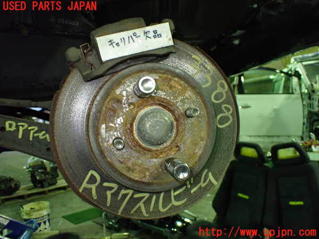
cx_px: 160
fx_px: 276
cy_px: 120
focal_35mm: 30
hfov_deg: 60.0
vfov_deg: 46.8
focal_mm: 5.4
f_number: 2.3
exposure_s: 1/50
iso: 800
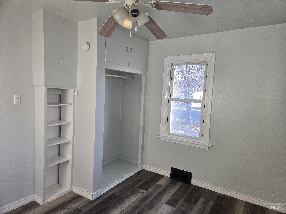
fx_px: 190
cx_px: 143
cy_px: 107
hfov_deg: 73.9
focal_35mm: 23
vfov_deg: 58.9
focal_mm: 5.4
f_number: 1.8
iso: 32
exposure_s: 1/60
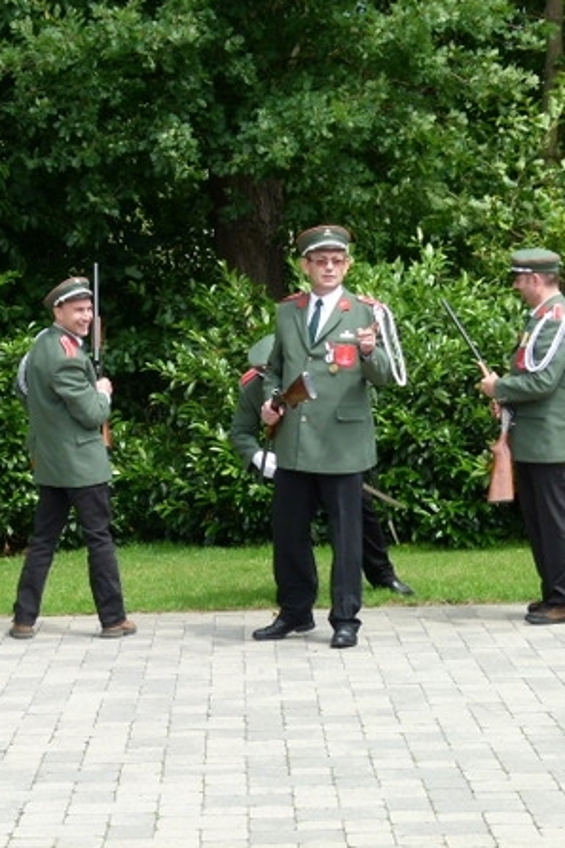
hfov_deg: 11.4
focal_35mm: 120
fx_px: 2825
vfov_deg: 17.1
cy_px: 423
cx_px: 235
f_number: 4
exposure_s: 1/250
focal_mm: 15.4
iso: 100
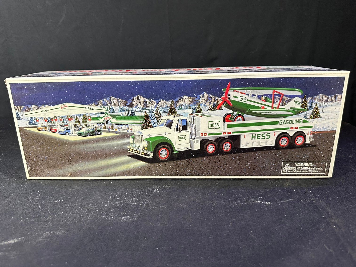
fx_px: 247
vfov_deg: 56.8
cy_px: 134
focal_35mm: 24
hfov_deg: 71.6
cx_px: 178
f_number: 1.78
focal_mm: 6.86
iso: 250
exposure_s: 1/60
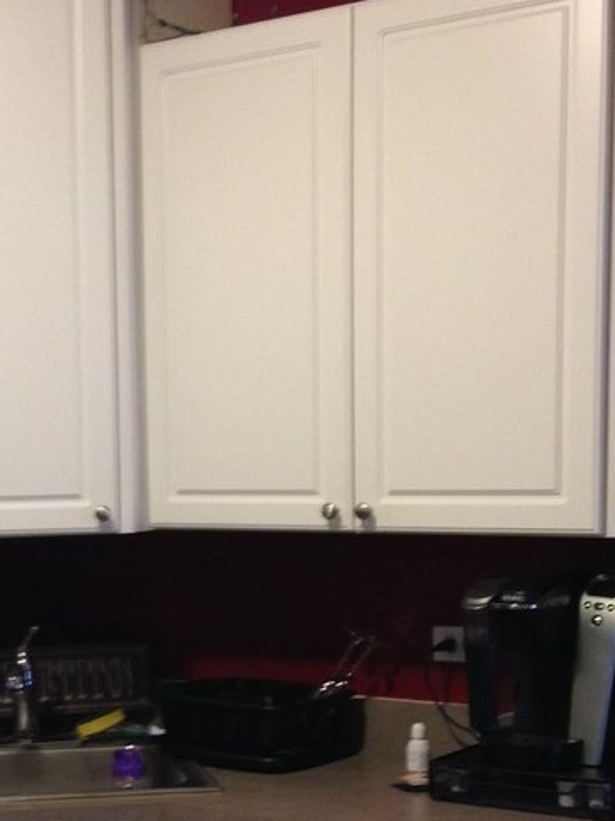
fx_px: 1755
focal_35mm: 74
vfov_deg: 26.0
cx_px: 97
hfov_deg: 19.6
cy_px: 634
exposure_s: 1/20
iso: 160
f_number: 2.4
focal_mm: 4.12
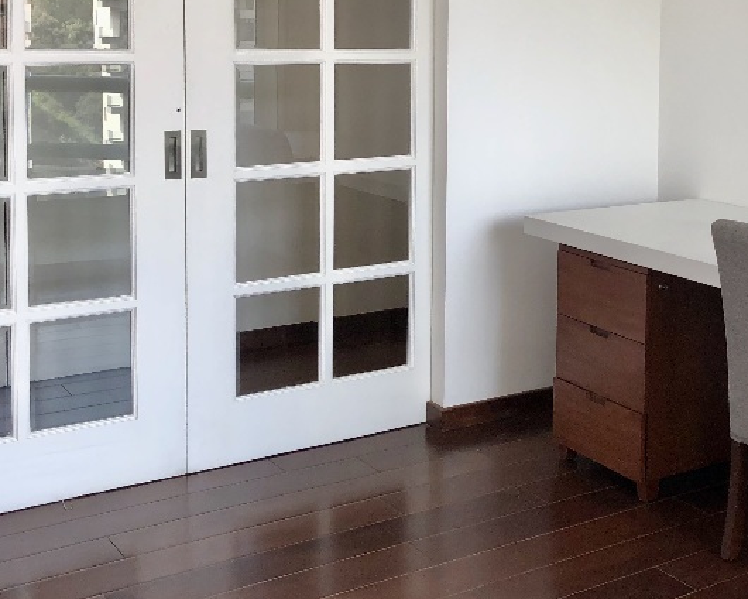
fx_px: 1218
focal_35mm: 55
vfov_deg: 27.0
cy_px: 106
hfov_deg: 33.4
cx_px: 572
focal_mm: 3.99
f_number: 1.8
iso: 40
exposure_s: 1/120
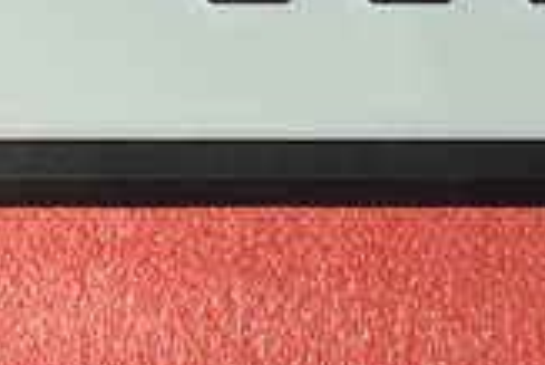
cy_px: -278
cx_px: 354
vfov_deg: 14.0
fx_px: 1333
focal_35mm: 88
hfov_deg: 23.0
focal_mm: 5.52
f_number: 1.9
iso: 1878
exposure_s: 1/50
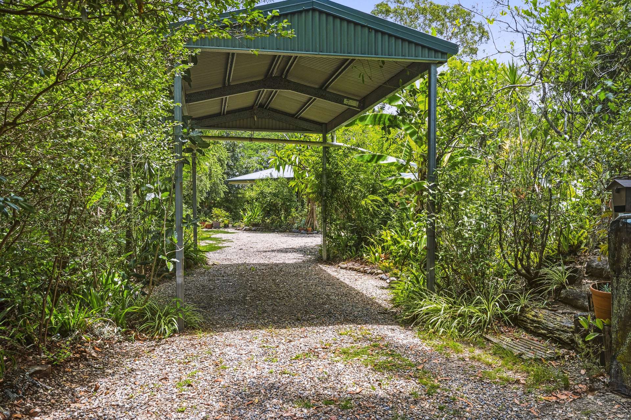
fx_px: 525
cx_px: 316
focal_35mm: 30
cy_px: 210
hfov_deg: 62.0
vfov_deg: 43.5
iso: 320
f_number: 11
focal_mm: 30
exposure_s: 1/200
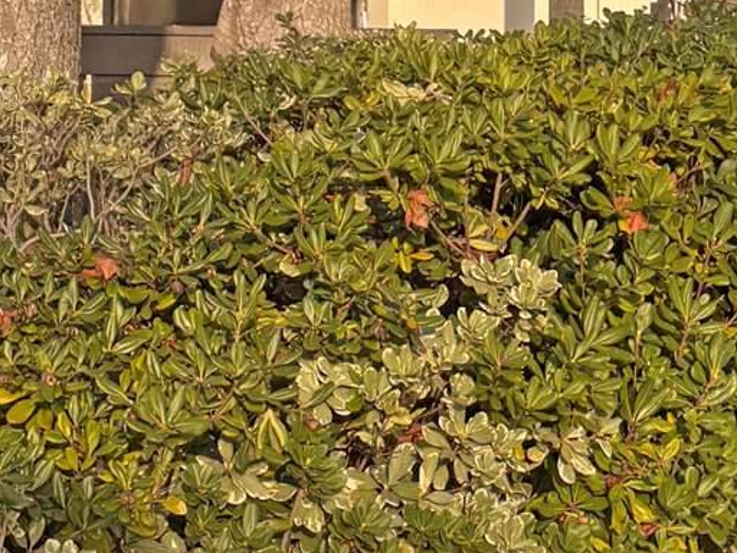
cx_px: 452
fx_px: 2491
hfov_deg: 16.8
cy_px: -52
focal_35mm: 117
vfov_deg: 12.5
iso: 50
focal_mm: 5.96
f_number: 1.6
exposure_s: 1/1279
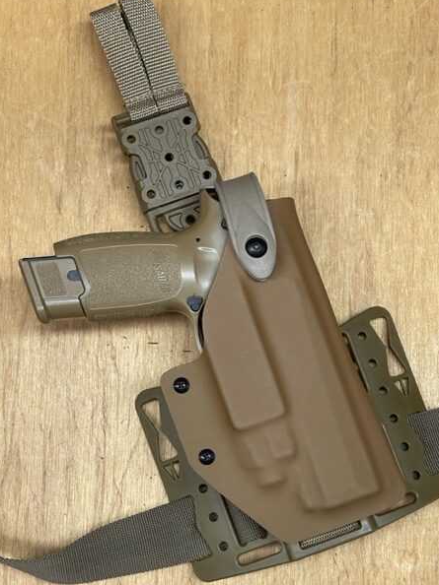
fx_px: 1168
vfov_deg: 28.2
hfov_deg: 21.3
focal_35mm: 69
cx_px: 233
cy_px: 302
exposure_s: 1/60
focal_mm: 7.5
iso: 320
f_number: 2.2
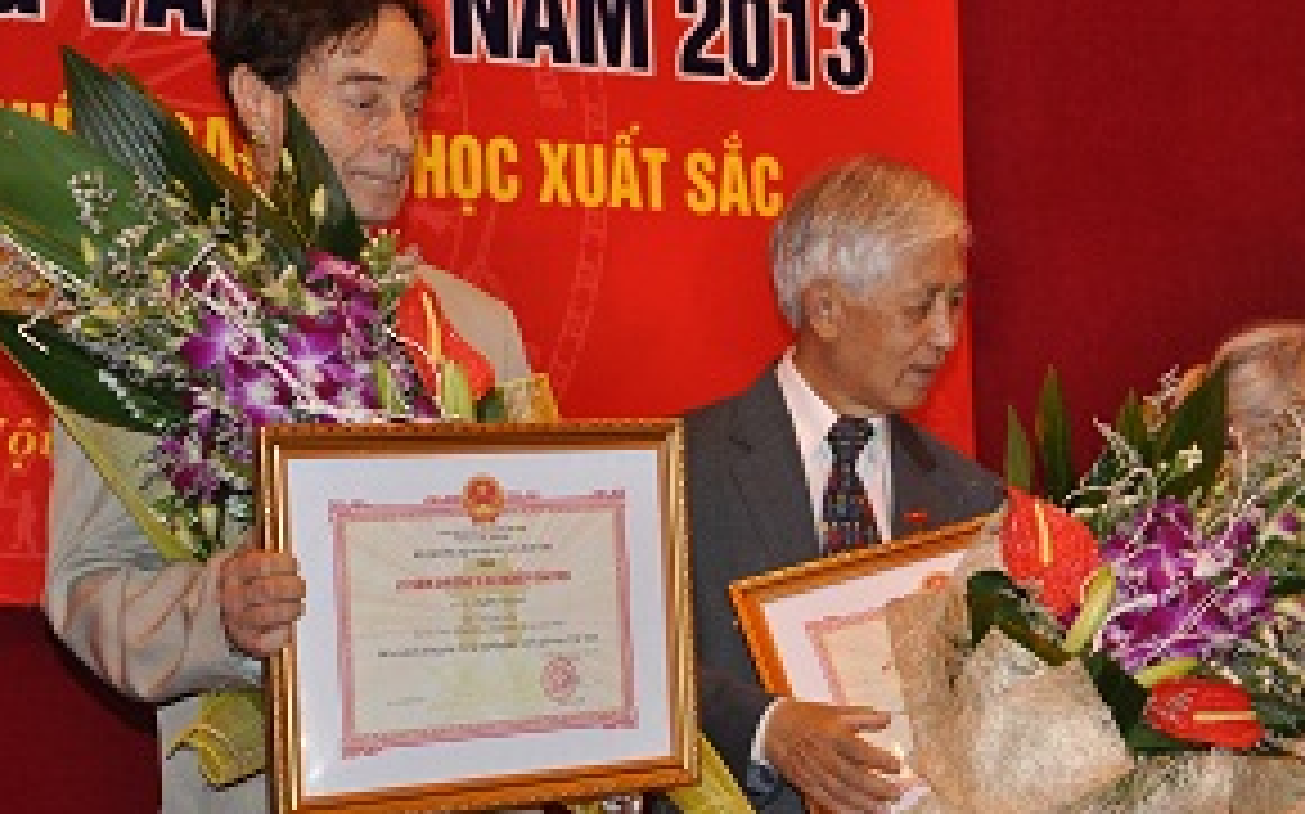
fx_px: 3200
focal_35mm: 90
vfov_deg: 14.5
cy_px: 499
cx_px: 932
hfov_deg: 22.9
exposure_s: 1/60
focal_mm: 38
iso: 800
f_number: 4.5
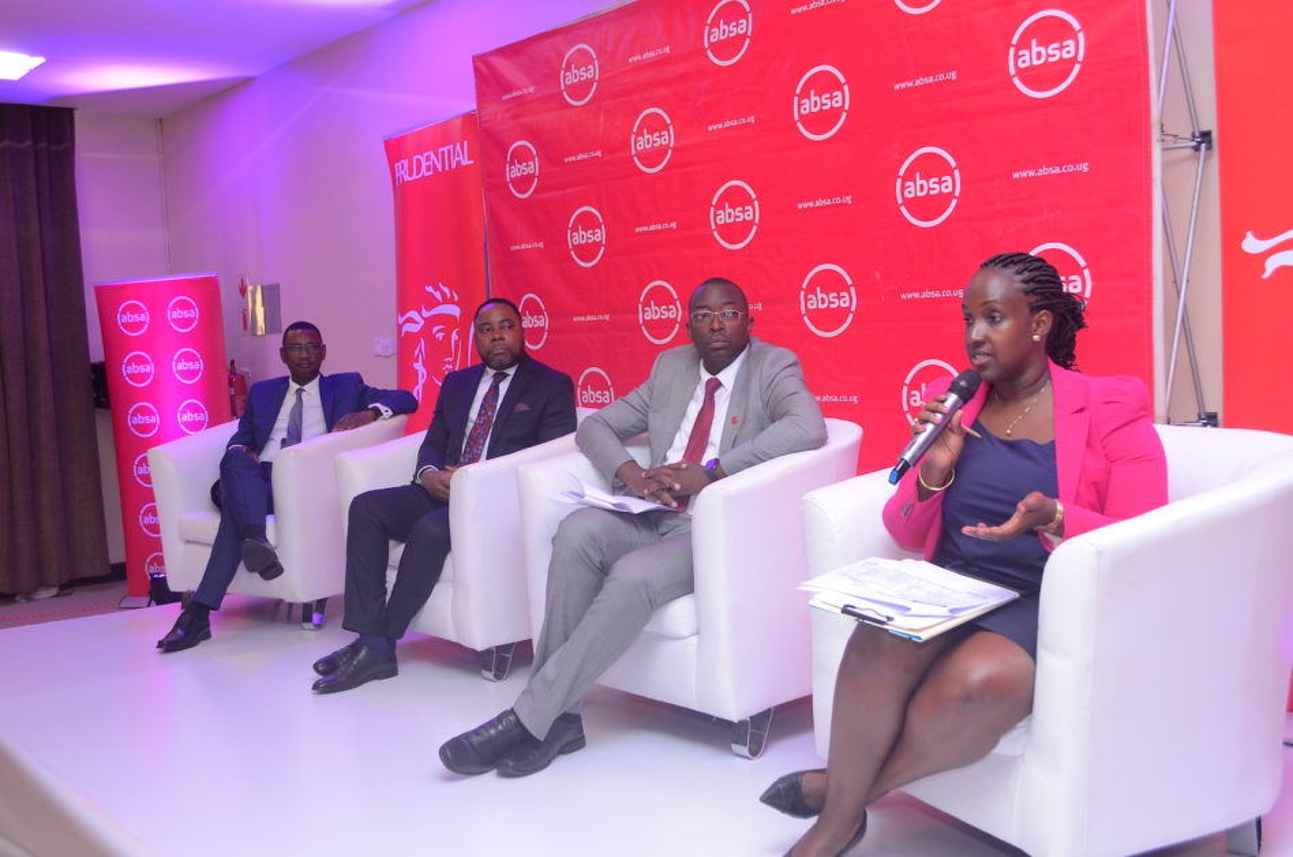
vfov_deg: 36.7
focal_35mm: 36
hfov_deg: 53.2
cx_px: 646
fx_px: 1290
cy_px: 428
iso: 800
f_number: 5.6
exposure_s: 1/125
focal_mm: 24
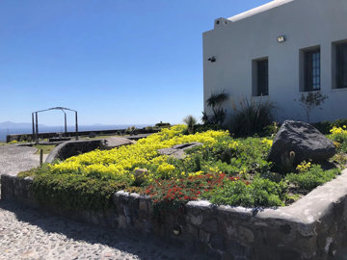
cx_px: 174
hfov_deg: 63.4
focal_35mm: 28
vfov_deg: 49.7
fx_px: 281
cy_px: 130
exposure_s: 1/2825
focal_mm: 3.99
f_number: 1.8
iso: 20
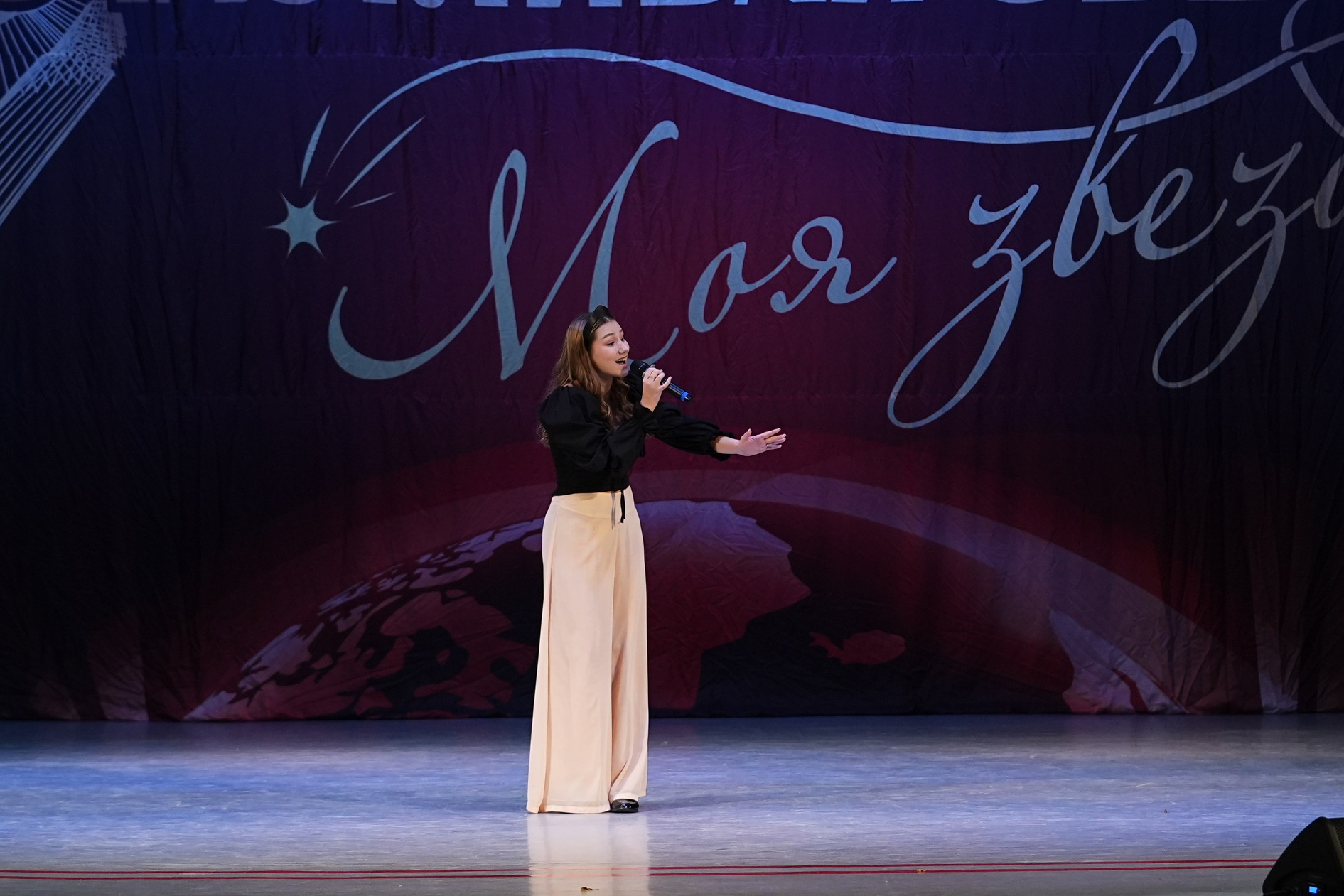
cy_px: 329
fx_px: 6571
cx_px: 741
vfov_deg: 7.8
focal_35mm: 176
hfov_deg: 11.7
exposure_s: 1/400
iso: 1250
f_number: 2.8
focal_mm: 87
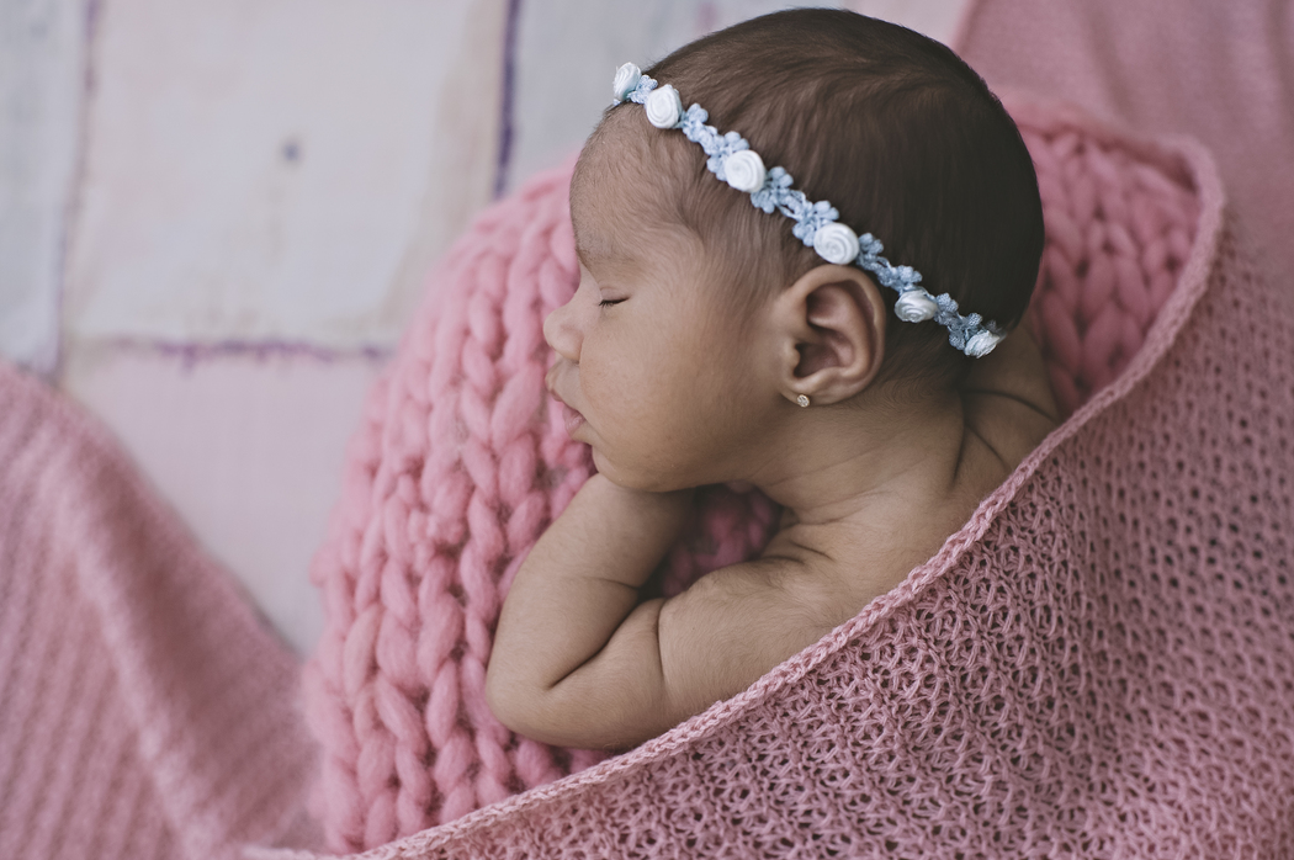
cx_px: 684
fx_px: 1436
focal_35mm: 40
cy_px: 437
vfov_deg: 33.3
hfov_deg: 48.5
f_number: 2.8
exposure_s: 1/200
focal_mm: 35
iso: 400
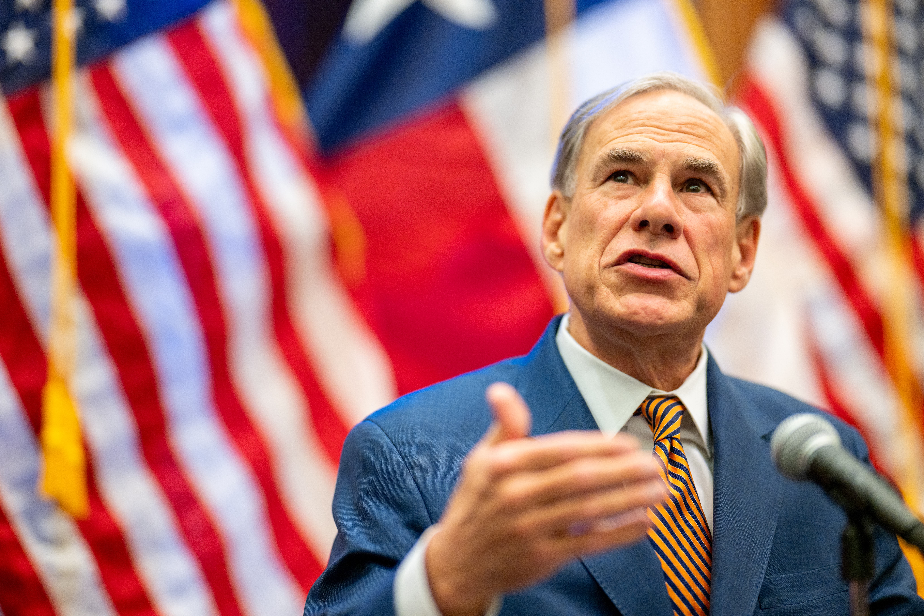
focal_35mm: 85
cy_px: 308
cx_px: 462
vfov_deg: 16.1
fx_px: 2181
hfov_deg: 23.9
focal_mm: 85
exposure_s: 1/125
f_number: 1.2
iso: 250
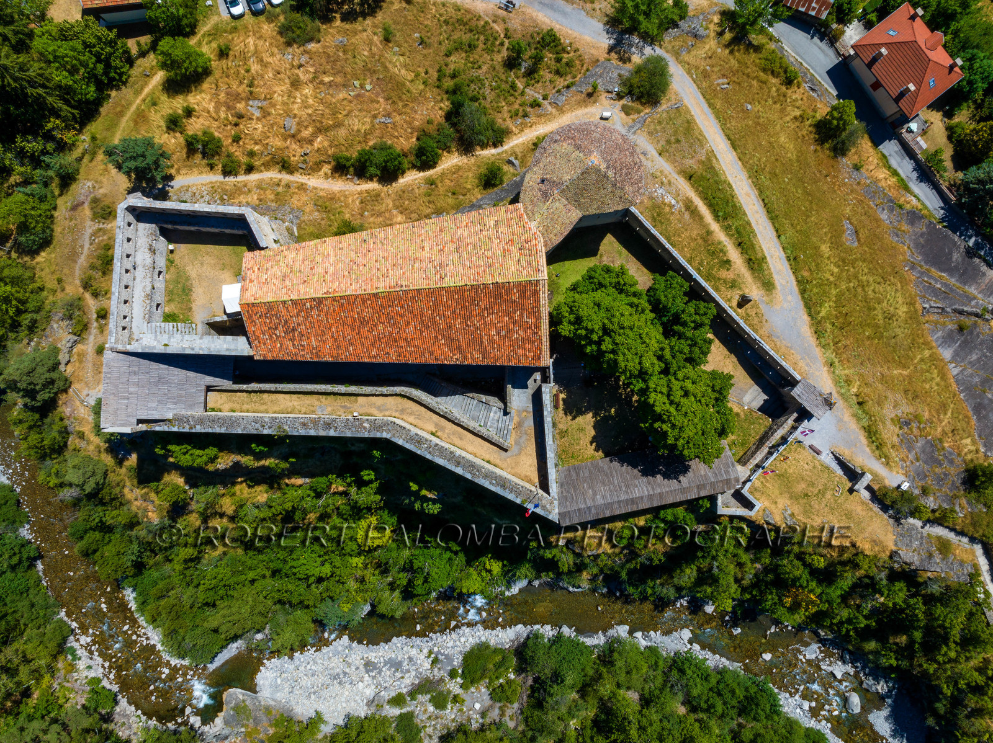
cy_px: 372
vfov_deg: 56.8
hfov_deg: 71.6
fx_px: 688
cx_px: 496
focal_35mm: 24
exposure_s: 1/120
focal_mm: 12.3
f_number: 11
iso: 100
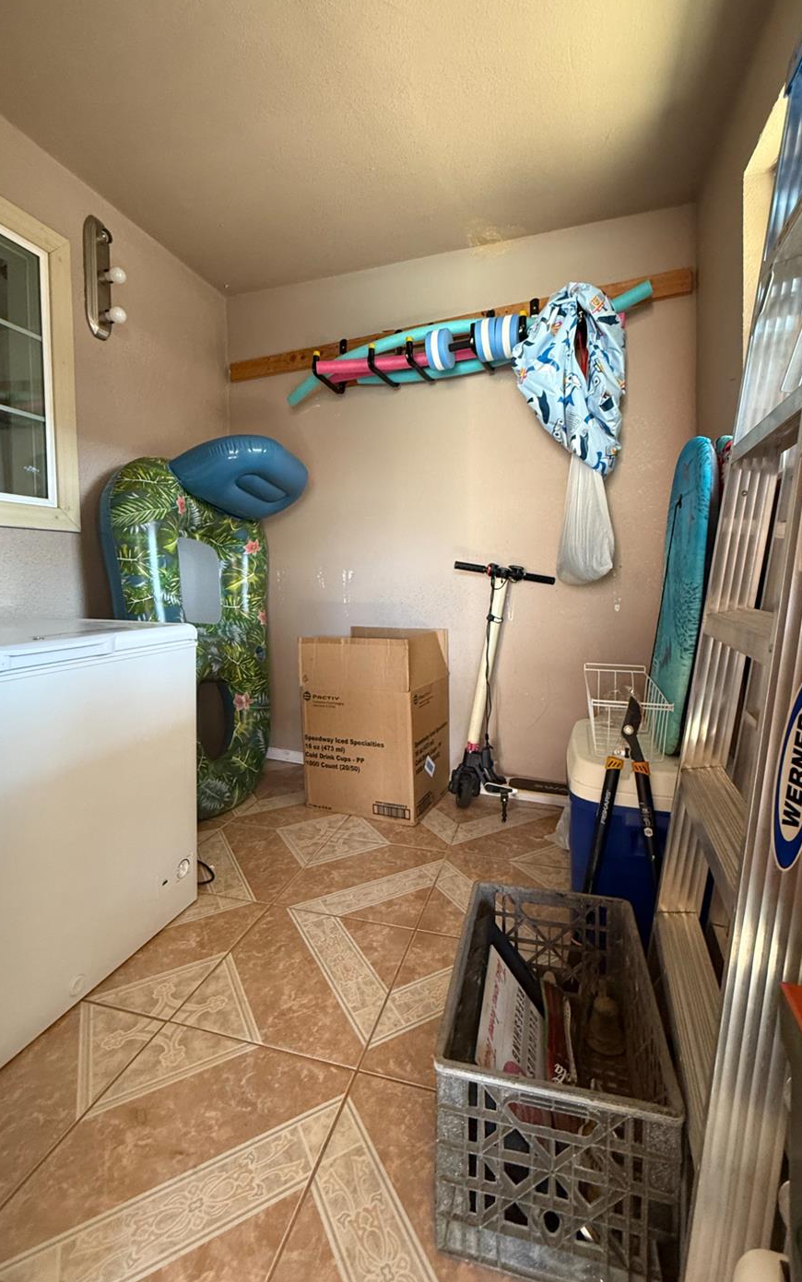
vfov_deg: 97.6
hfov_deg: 71.3
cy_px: 595
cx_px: 411
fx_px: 559
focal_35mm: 16
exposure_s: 1/60
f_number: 2.2
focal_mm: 2.22
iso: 400
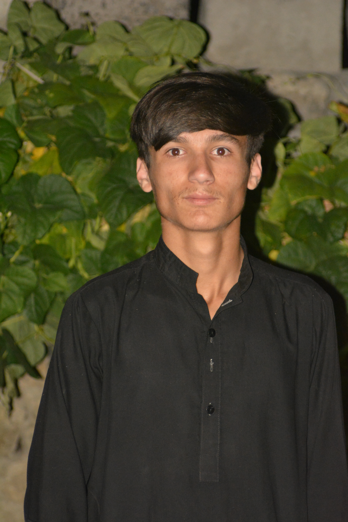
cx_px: 174
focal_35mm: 195
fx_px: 2827
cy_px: 261
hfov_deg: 7.0
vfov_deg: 10.5
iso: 3200
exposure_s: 1/60
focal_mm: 130
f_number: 5.6
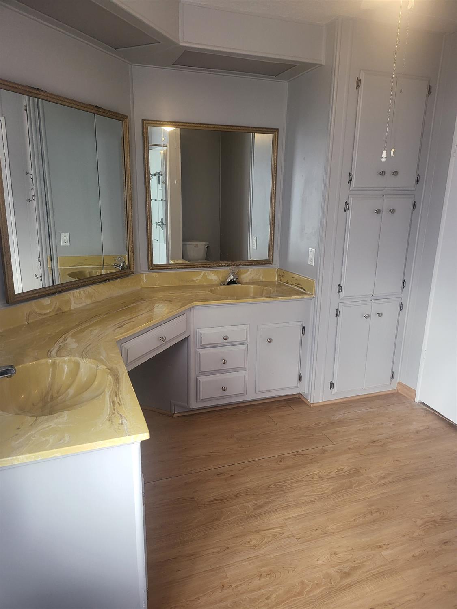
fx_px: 422
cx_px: 228
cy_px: 304
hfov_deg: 56.8
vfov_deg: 71.6
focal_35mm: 24
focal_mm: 5
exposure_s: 1/120
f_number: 1.8
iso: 250
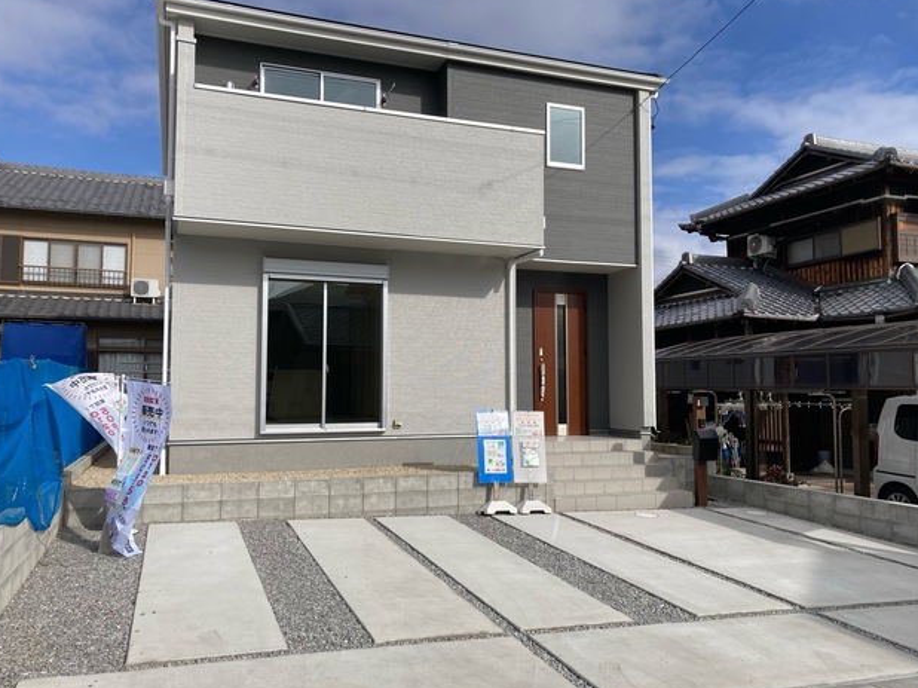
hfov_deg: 61.7
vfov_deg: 48.2
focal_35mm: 29
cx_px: 456
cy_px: 340
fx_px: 769
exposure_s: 1/3205
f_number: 1.8
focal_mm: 3.99
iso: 20
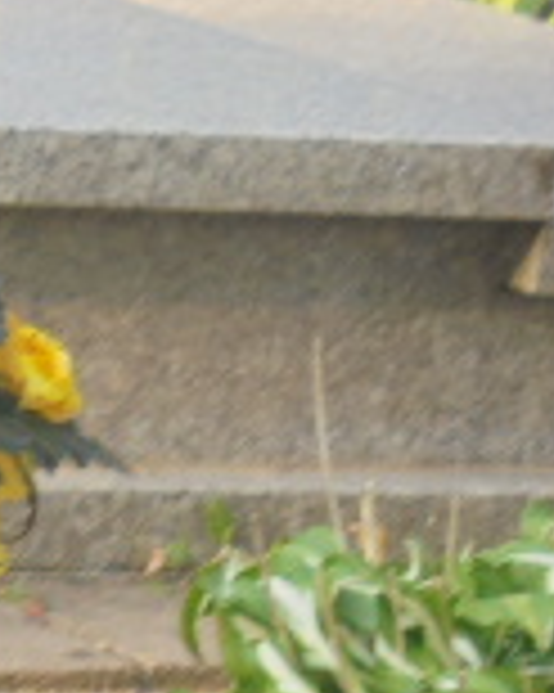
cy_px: 688
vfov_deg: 5.1
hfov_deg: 4.0
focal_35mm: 382
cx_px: -784
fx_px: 7837
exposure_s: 1/30
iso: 100
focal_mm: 16.9
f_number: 4.7
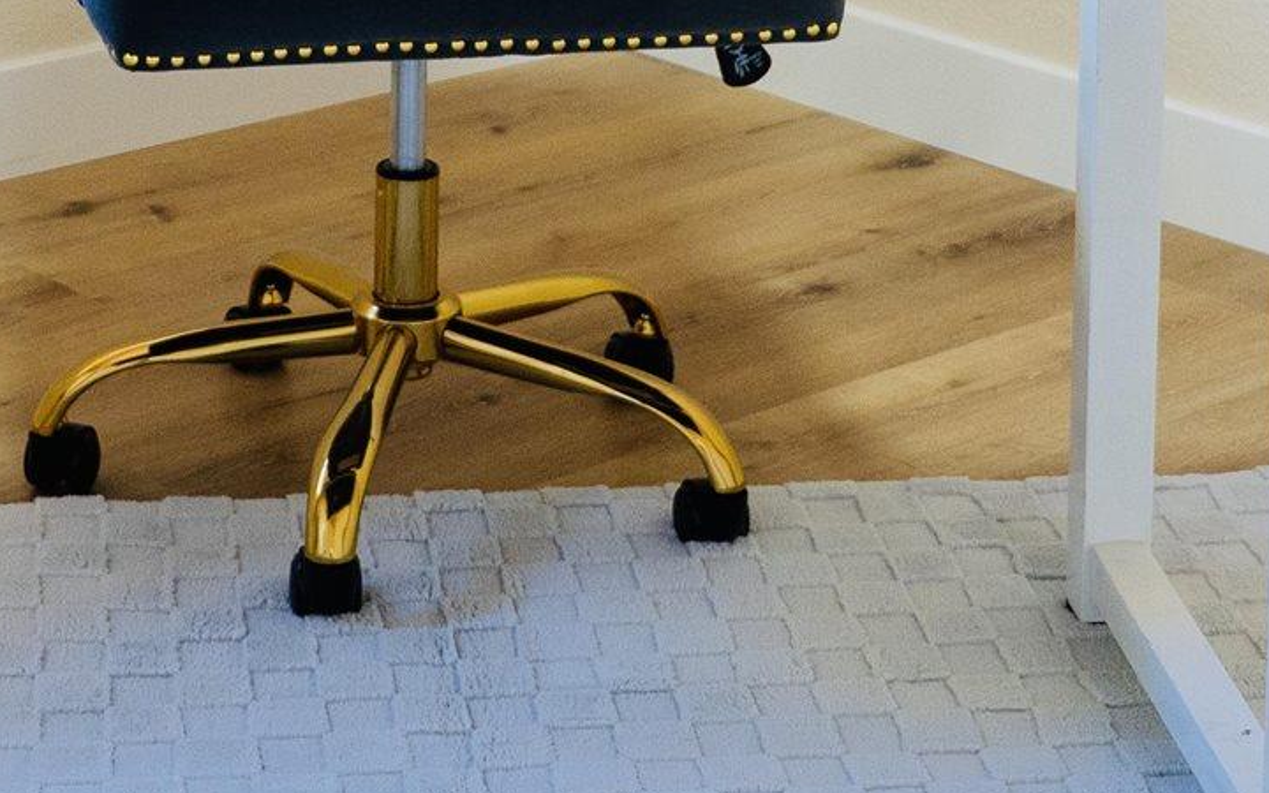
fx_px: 3923
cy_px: -579
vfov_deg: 10.9
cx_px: 405
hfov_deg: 18.3
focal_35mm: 113
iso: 1000
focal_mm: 26.1
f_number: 2.8
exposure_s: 1/160
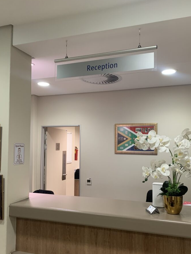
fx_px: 221
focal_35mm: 30
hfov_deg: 46.7
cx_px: 108
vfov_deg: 59.9
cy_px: 134
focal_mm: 4.25
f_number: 1.8
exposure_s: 1/60
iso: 200
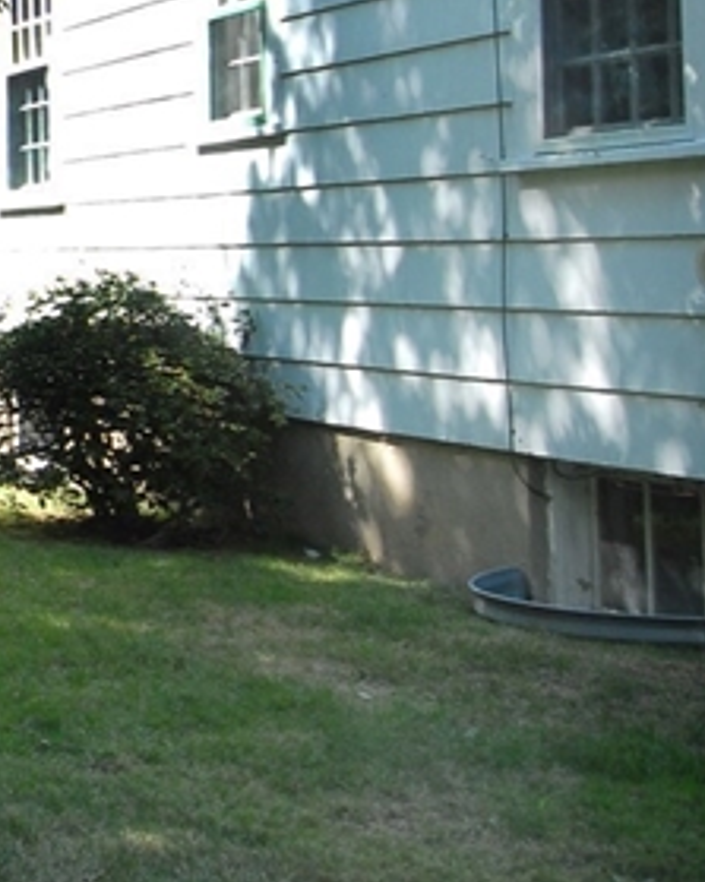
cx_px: -841
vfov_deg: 24.0
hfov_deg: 14.8
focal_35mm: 78
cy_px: 139
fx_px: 2028
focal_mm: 15
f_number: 6.3
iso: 200
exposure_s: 1/80
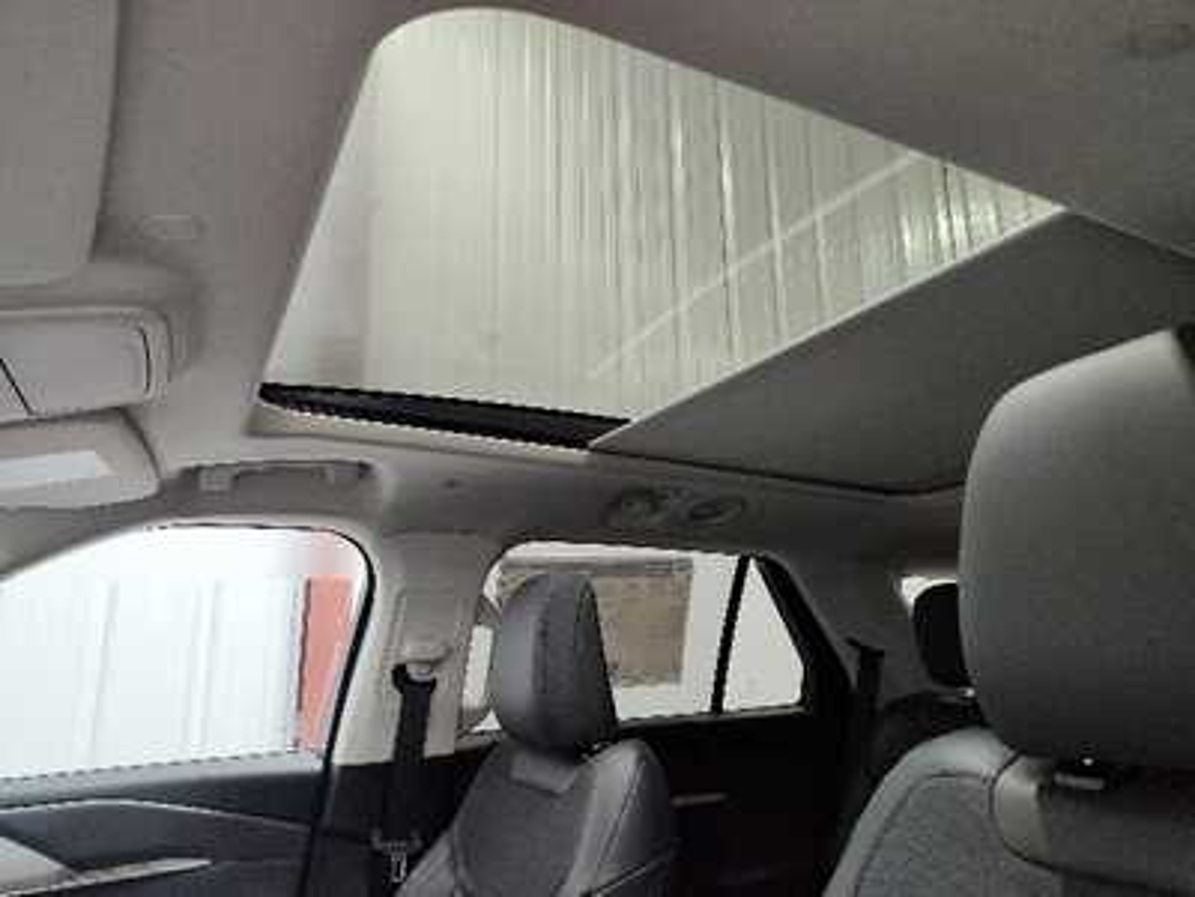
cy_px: 448
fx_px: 794
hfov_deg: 73.9
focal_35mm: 23
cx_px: 598
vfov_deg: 58.9
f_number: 1.8
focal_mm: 5.56
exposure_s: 1/120
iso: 400
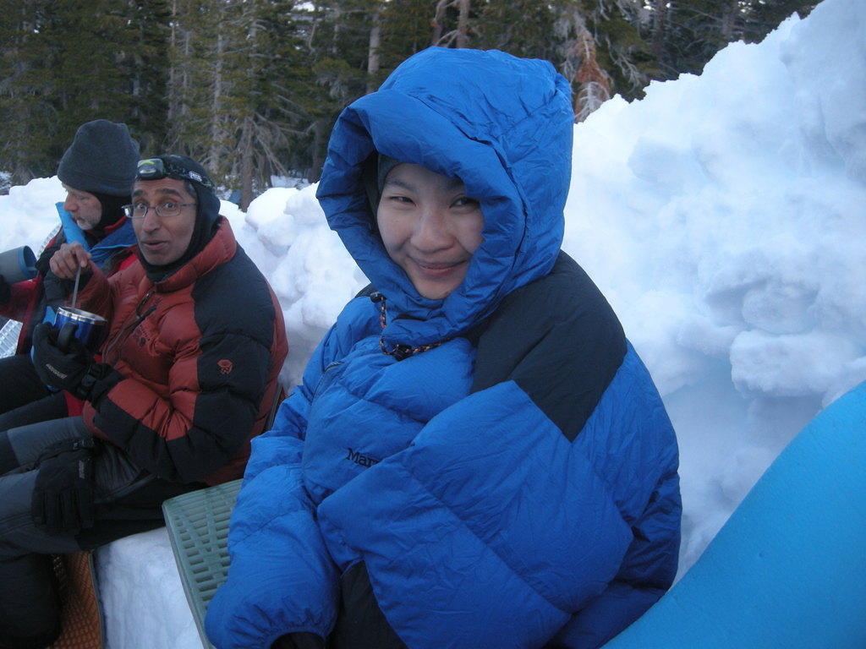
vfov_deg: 40.7
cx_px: 433
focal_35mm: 35
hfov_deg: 52.6
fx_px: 876
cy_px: 324
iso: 150
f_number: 2.7
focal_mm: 7.5
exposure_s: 1/54.1
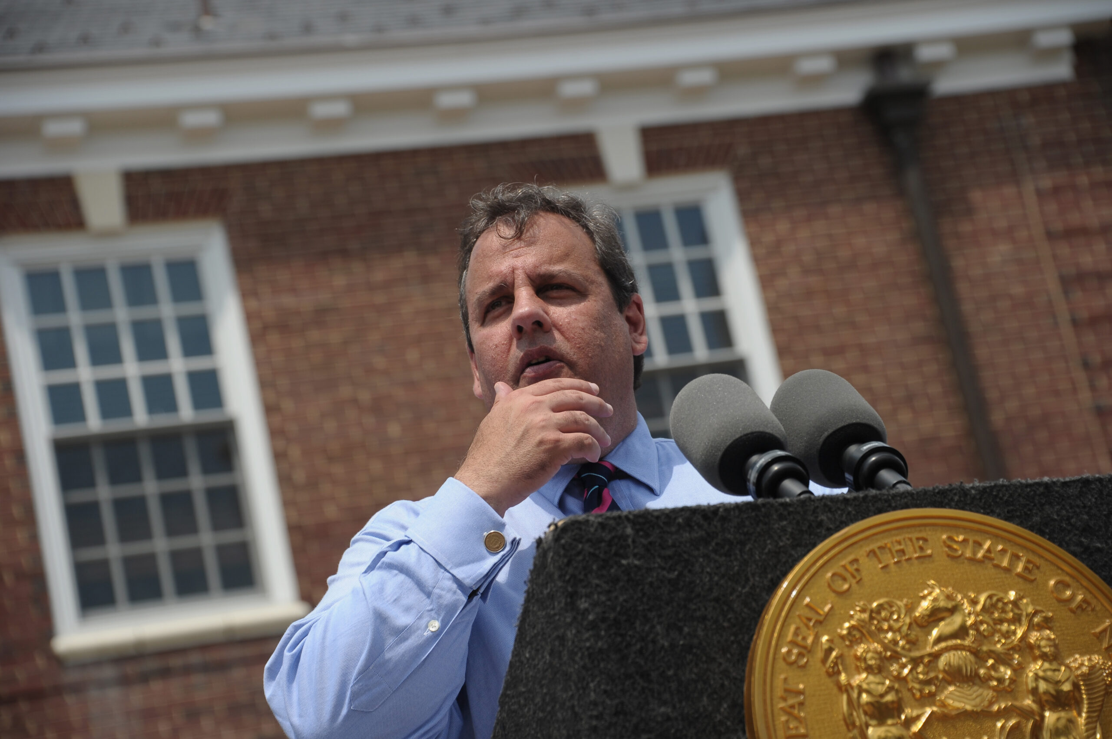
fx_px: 3858
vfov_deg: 11.0
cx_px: 556
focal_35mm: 125
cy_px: 370
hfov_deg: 16.4
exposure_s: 1/640
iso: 200
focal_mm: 125
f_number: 6.3
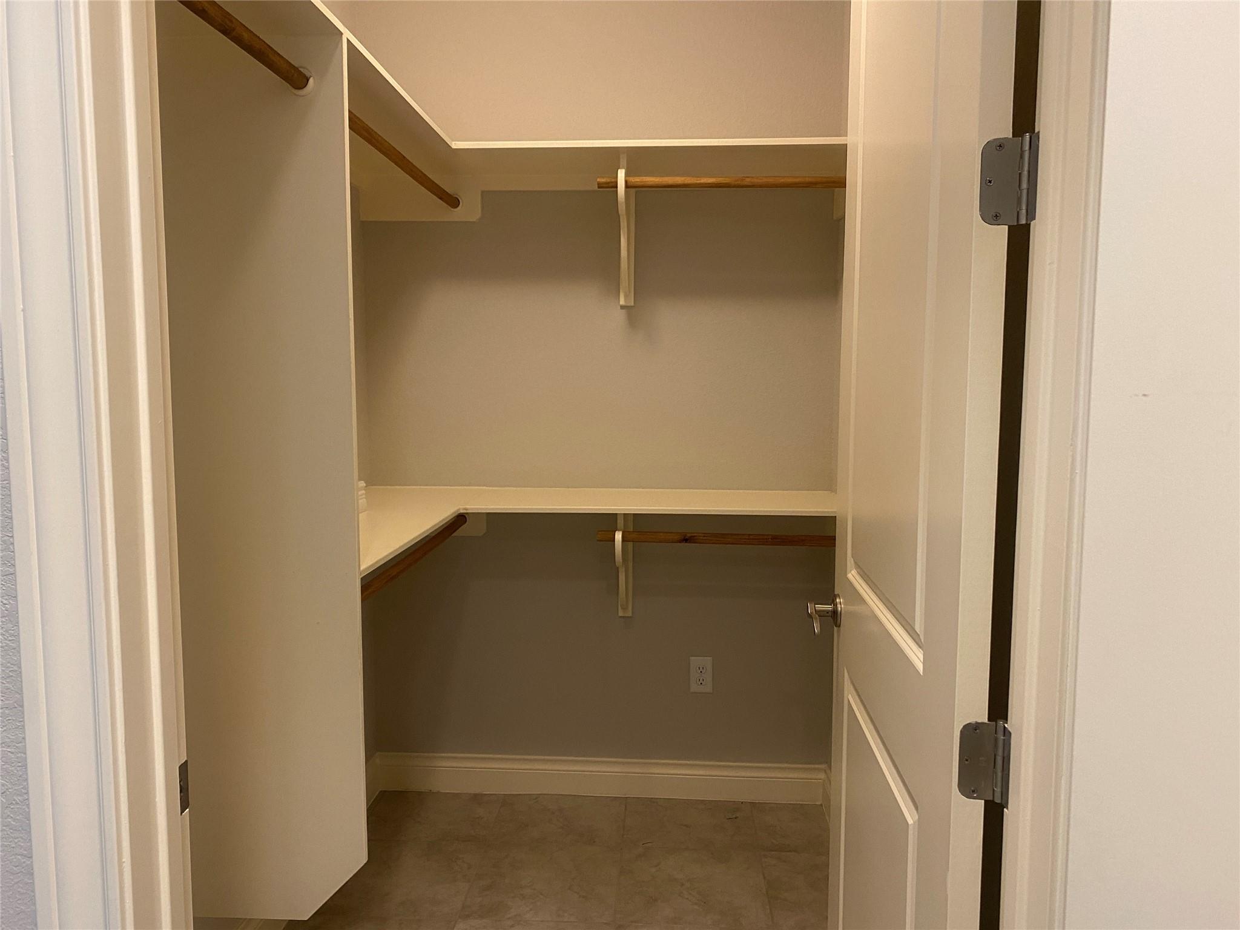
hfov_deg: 67.3
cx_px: 620
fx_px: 931
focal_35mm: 26
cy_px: 465
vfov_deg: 53.1
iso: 125
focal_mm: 4.25
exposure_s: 1/60
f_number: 1.8
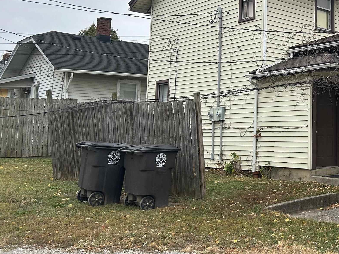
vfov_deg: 28.1
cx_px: 327
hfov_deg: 34.6
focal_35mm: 51
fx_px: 500
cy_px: 60
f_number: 1.5
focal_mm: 5.7
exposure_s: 1/786
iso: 50
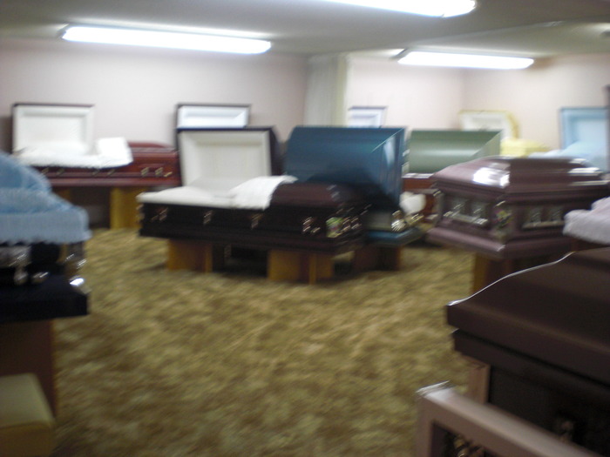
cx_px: 305
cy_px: 228
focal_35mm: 38
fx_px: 670
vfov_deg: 37.7
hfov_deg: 49.0
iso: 200
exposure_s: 1/15
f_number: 3.1
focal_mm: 6.3
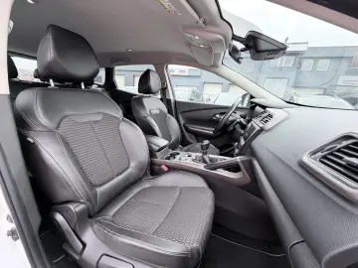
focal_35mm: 14
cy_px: 134
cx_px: 179
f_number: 2.2
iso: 100
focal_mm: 2.22
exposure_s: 1/121
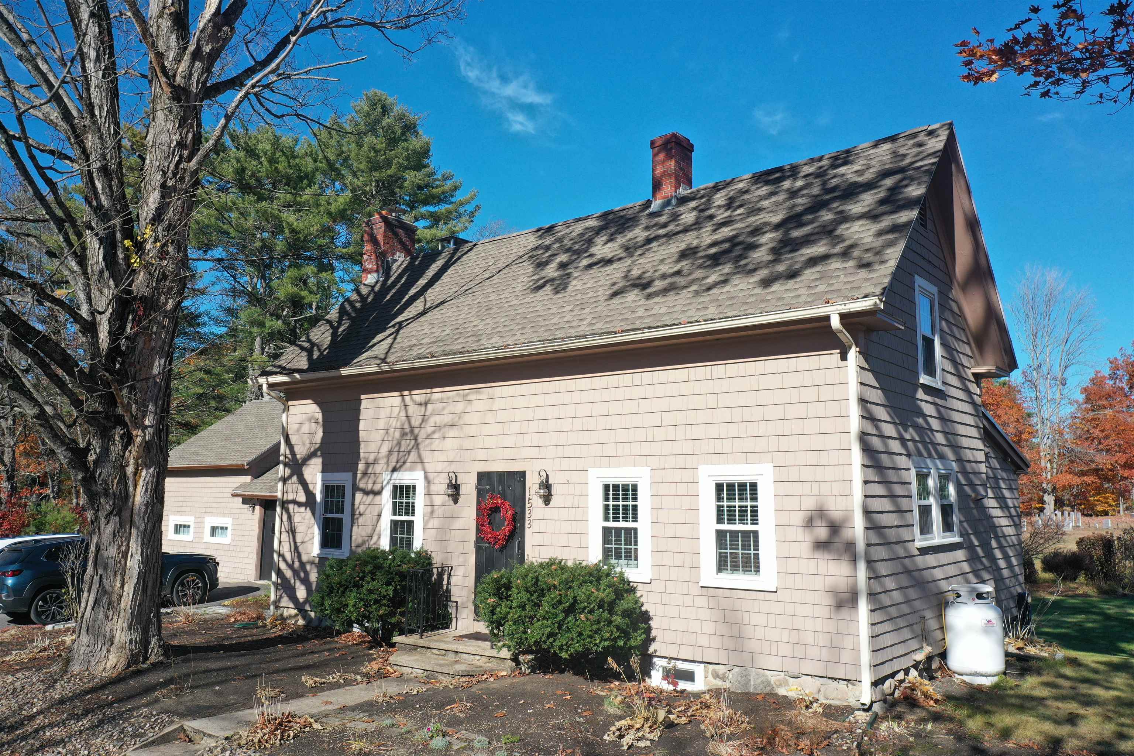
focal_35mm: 28
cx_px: 567
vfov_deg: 46.4
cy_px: 378
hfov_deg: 65.5
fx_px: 882
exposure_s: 1/60
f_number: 3.5
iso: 100
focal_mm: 10.26
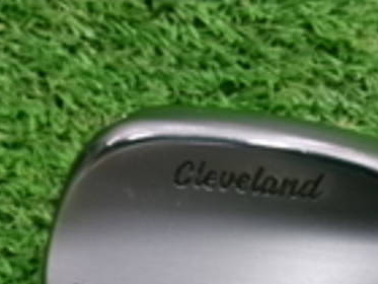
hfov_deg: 39.2
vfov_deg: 29.3
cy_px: 242
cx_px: 252
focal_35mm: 48
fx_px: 524
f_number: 3.9
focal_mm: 5.1
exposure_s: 1/34
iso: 800
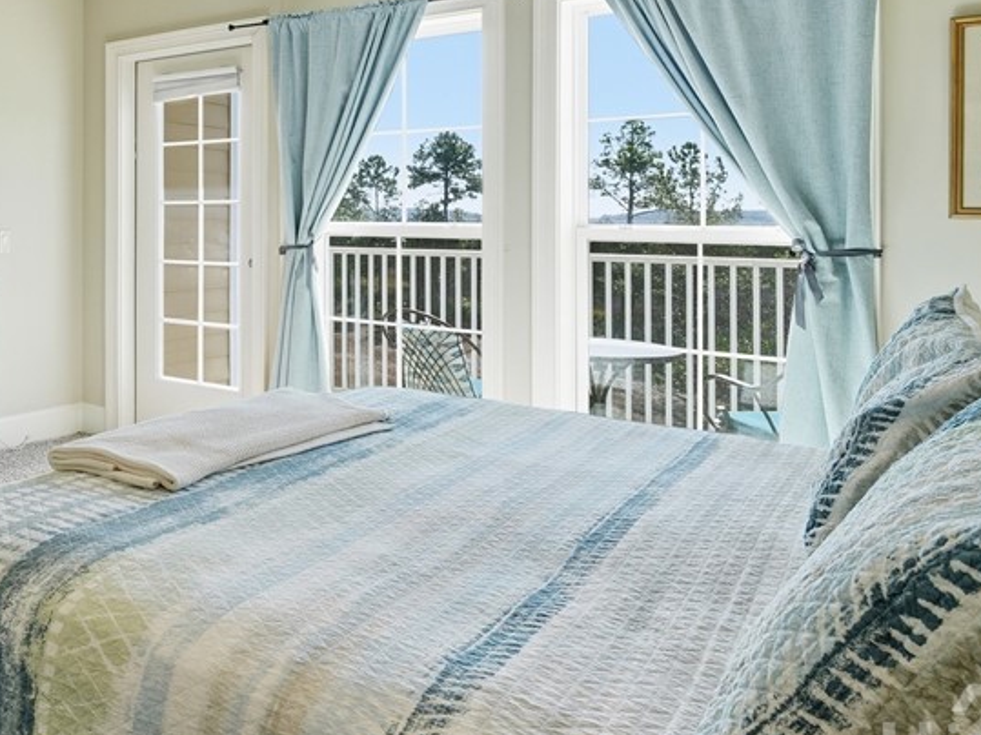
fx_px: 878
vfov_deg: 44.6
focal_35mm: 31
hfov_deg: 52.5
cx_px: 130
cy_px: 227
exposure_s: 1/320
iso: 320
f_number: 8
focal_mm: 16
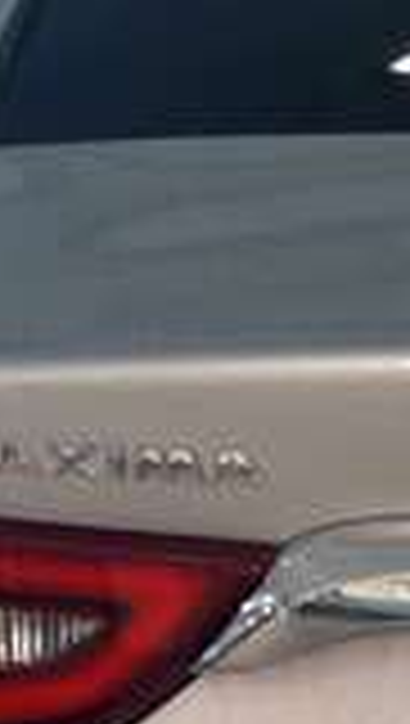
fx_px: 3640
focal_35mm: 189
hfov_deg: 6.2
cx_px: 924
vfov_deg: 11.3
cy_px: 657
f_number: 2.8
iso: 125
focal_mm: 3.85
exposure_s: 1/15
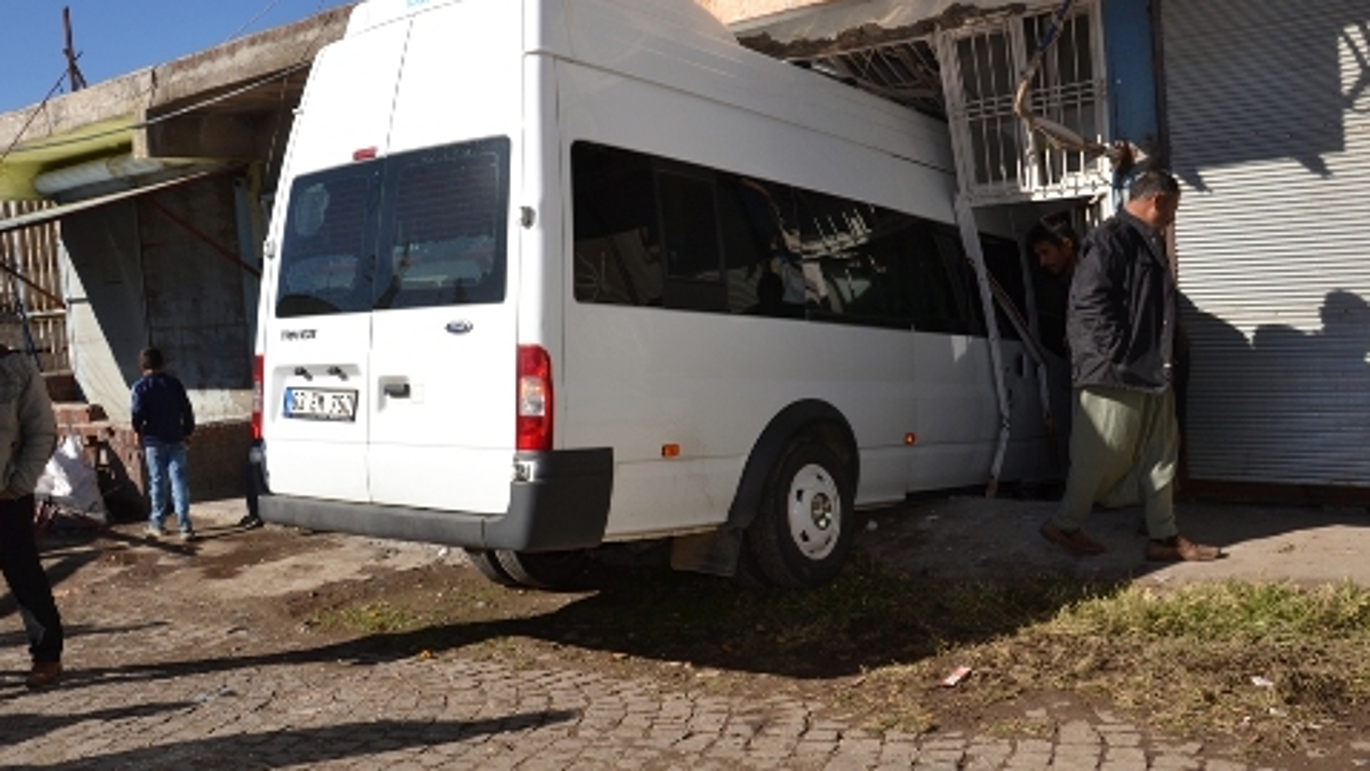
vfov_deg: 34.1
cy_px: 327
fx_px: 1255
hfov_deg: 57.2
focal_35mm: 35
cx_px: 671
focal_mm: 21
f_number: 8
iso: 100
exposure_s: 1/200
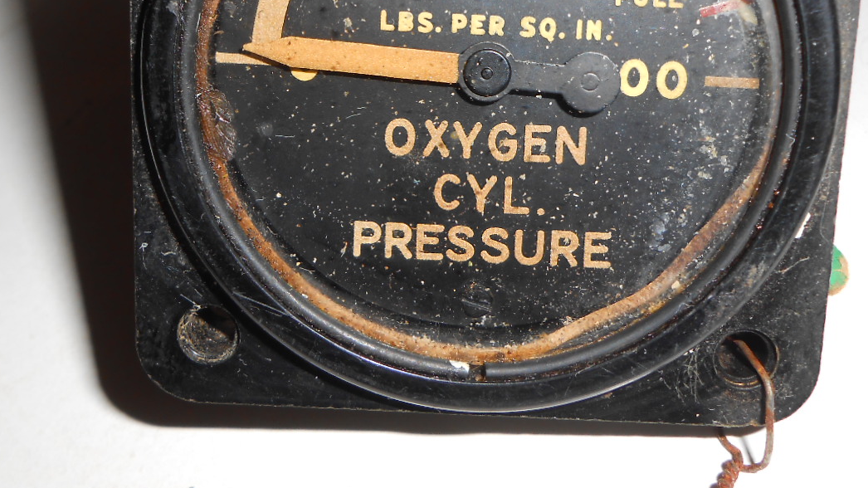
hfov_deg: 41.3
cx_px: 426
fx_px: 1151
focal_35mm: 50
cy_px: 95
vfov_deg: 23.6
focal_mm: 5.3
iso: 80
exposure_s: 1/25
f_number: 11.9
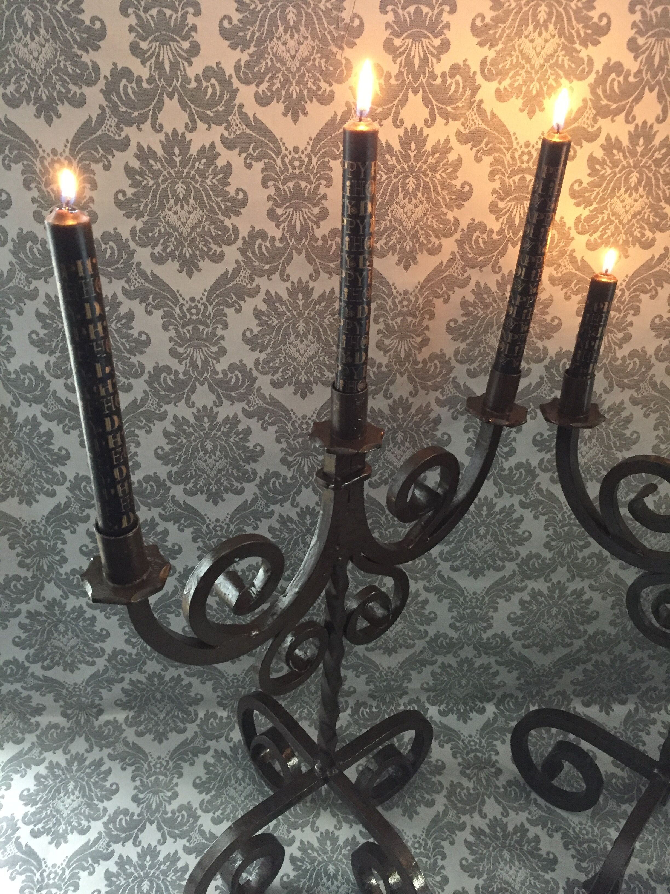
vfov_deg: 61.7
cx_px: 335
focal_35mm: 29
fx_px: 748
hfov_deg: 48.2
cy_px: 447
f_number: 2.2
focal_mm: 4.15
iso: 250
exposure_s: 1/25
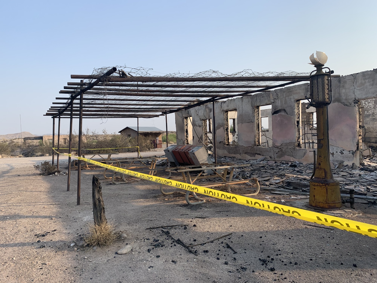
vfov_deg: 53.1
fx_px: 283
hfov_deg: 67.3
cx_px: 188
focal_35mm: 26
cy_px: 142
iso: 25
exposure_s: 1/1282
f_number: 1.8
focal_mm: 4.25
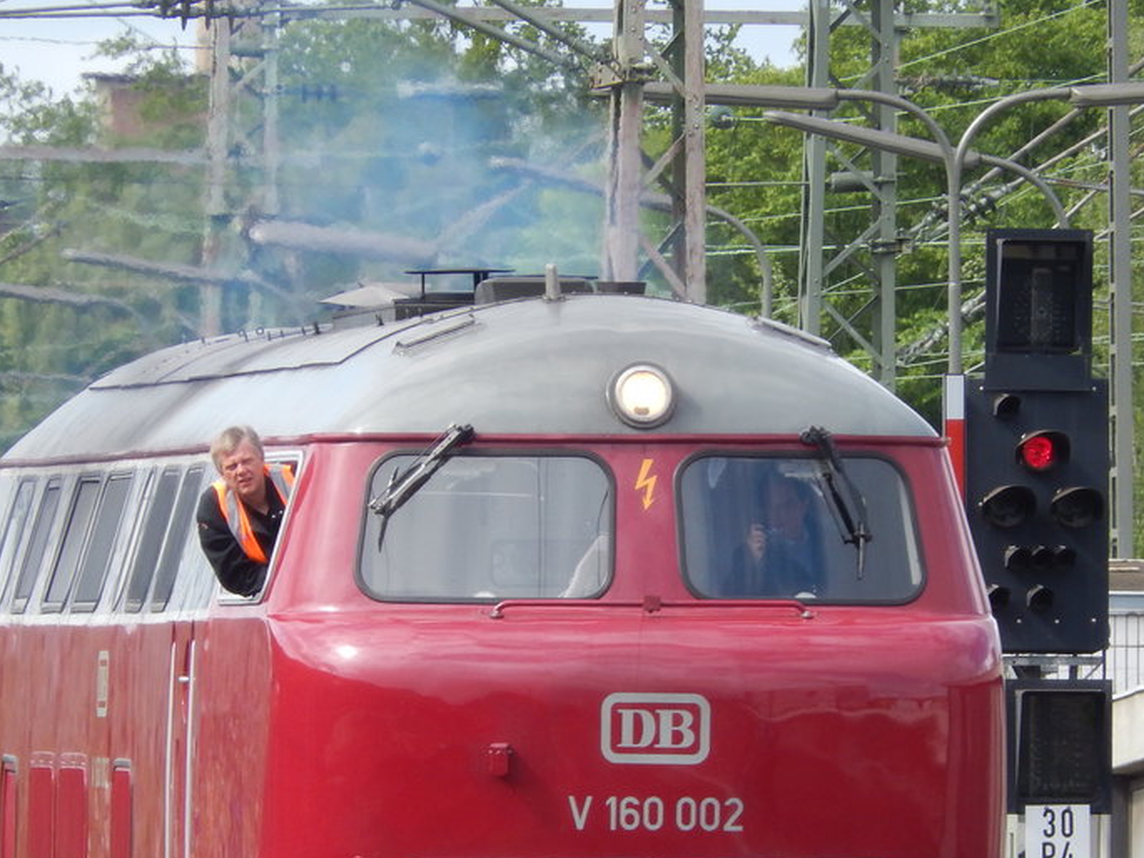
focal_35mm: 788
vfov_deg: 1.9
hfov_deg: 2.5
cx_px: 571
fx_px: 26047
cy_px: 721
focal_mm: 81
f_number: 6.3
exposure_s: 1/200
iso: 125
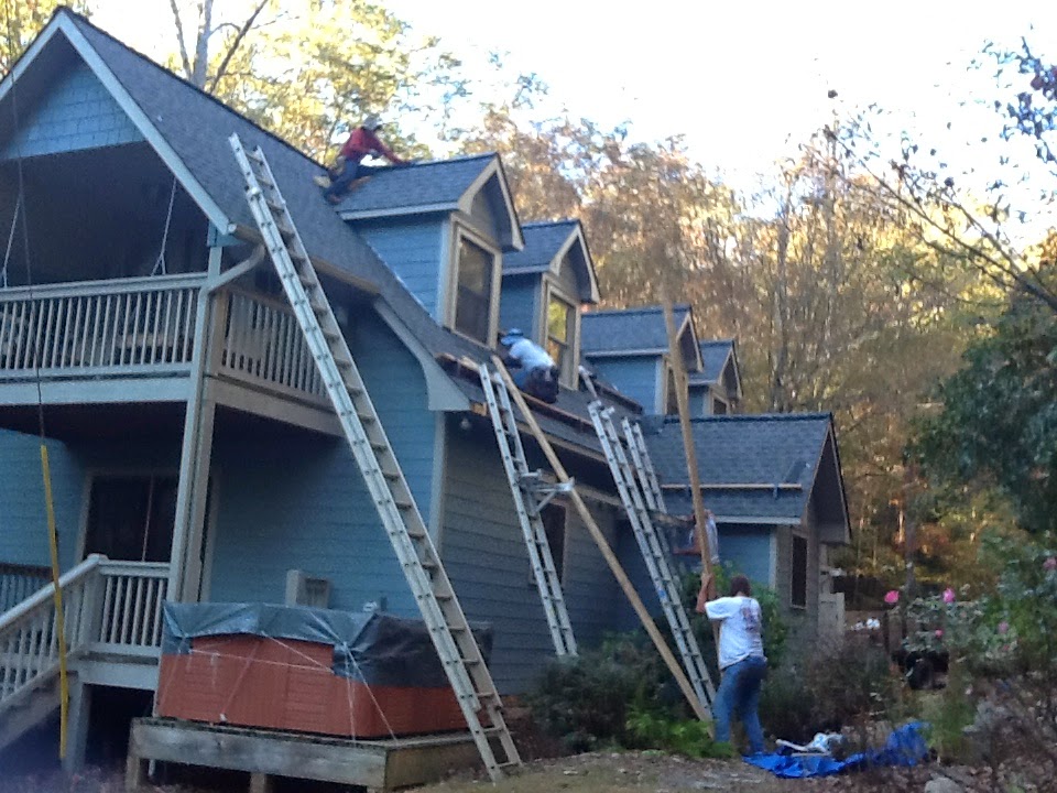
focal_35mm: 44
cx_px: 528
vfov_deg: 32.9
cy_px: 396
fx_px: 1344
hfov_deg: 42.9
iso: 64
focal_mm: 2.03
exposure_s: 1/60
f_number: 2.4
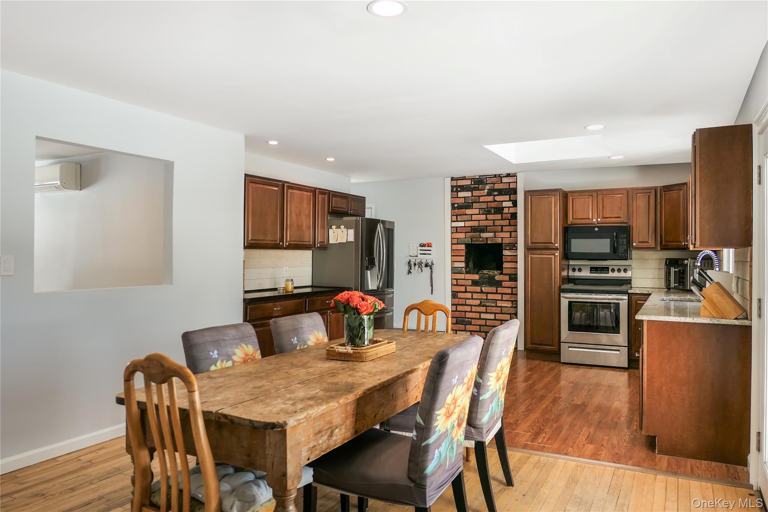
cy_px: 256
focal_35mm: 24
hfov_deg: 73.7
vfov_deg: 53.1
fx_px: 512
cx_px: 384
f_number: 2
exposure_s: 1/125
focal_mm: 8.8
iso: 125
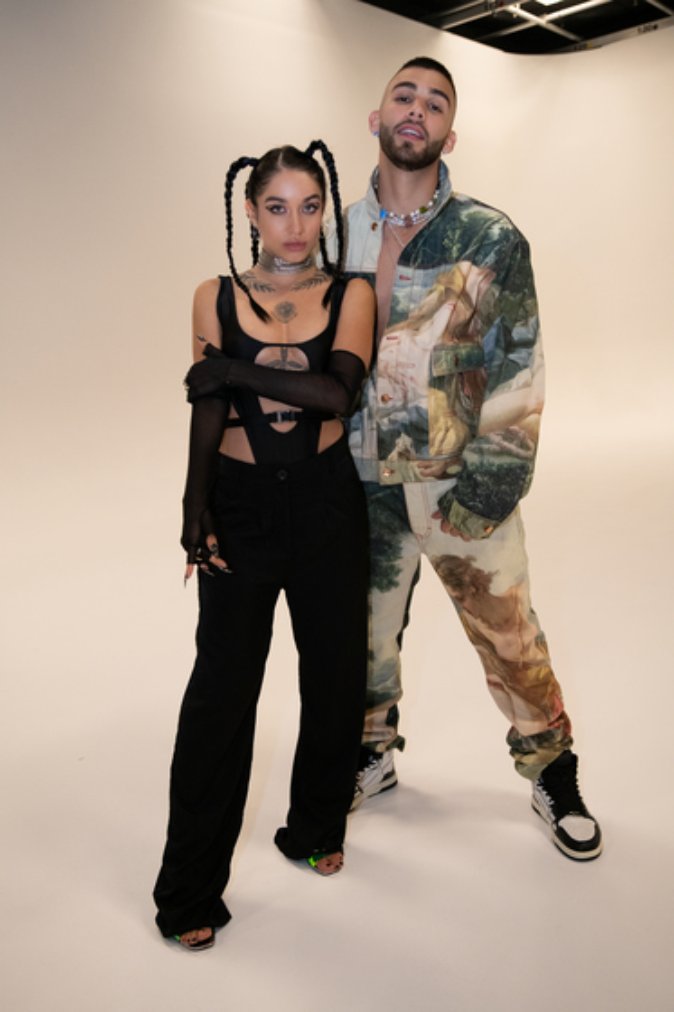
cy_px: 506
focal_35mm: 35
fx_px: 983
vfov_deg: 54.4
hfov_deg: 37.8
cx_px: 337
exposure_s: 1/200
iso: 2500
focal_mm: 35
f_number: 3.5
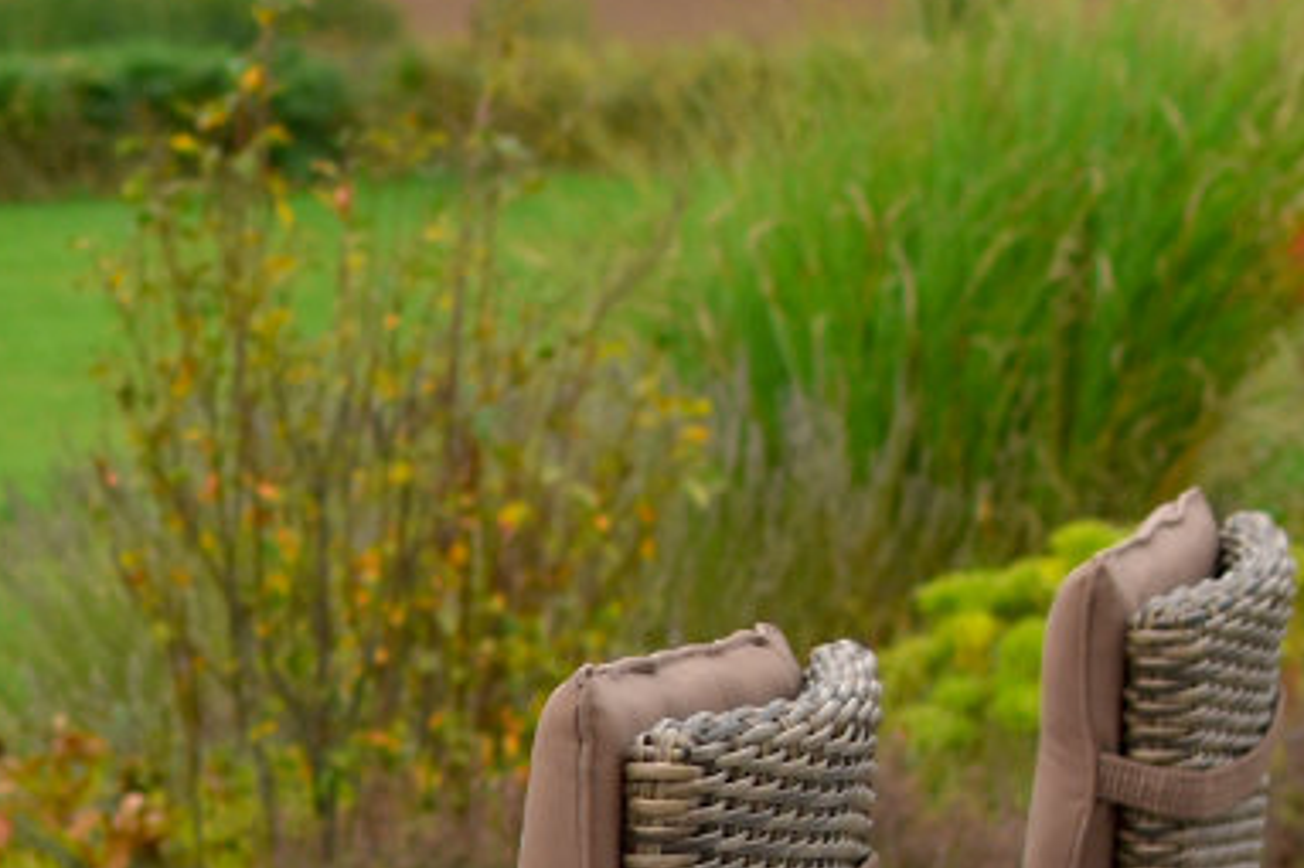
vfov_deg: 5.1
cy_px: 1556
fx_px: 9540
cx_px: -1410
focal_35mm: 264
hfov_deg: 7.5
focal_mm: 35
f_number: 2.8
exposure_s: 1/1000
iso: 100
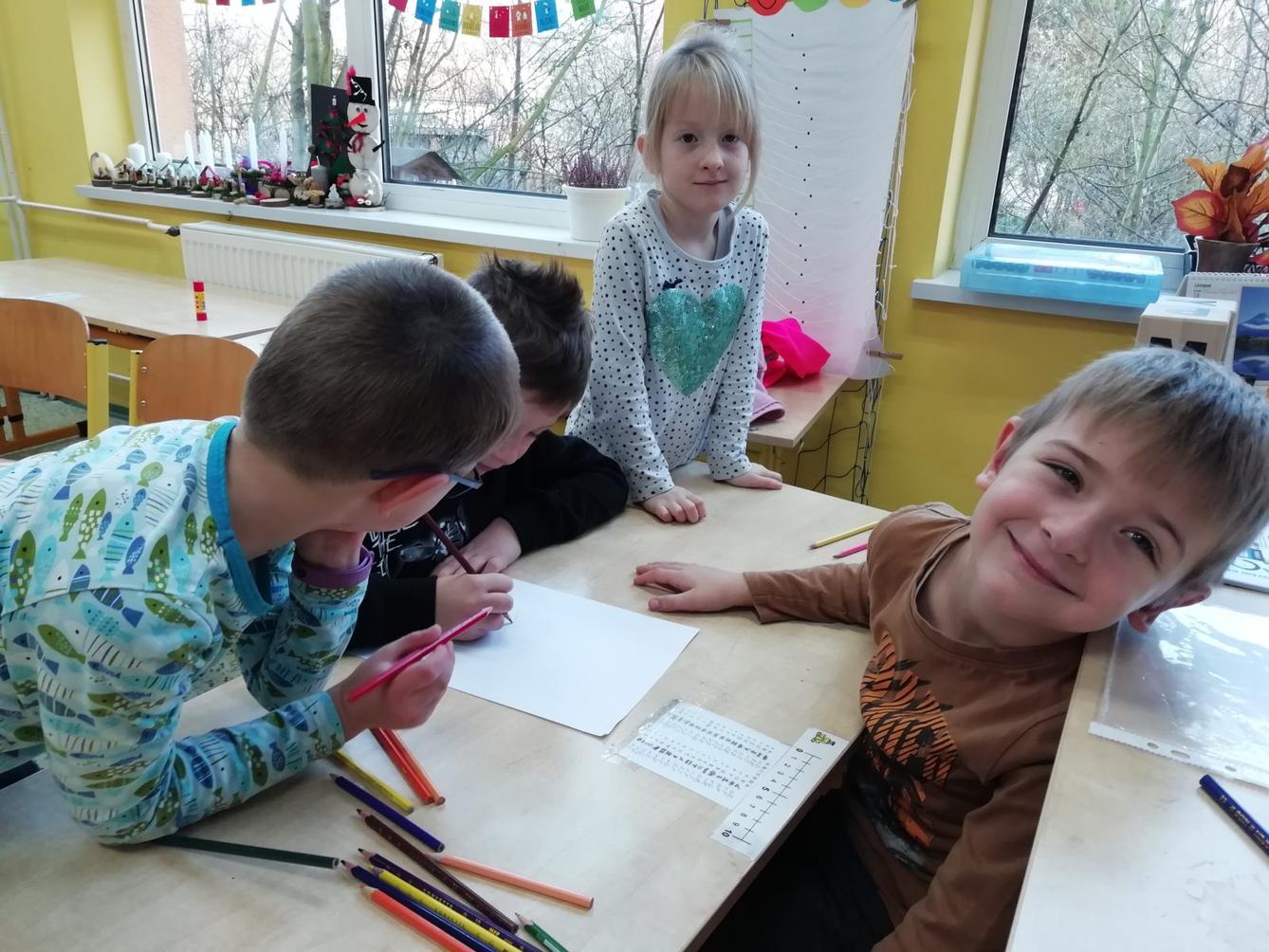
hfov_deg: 67.3
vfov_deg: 53.1
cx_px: 634
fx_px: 953
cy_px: 476
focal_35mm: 26
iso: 80
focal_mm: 3.46
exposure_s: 1/33.3
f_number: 2.2
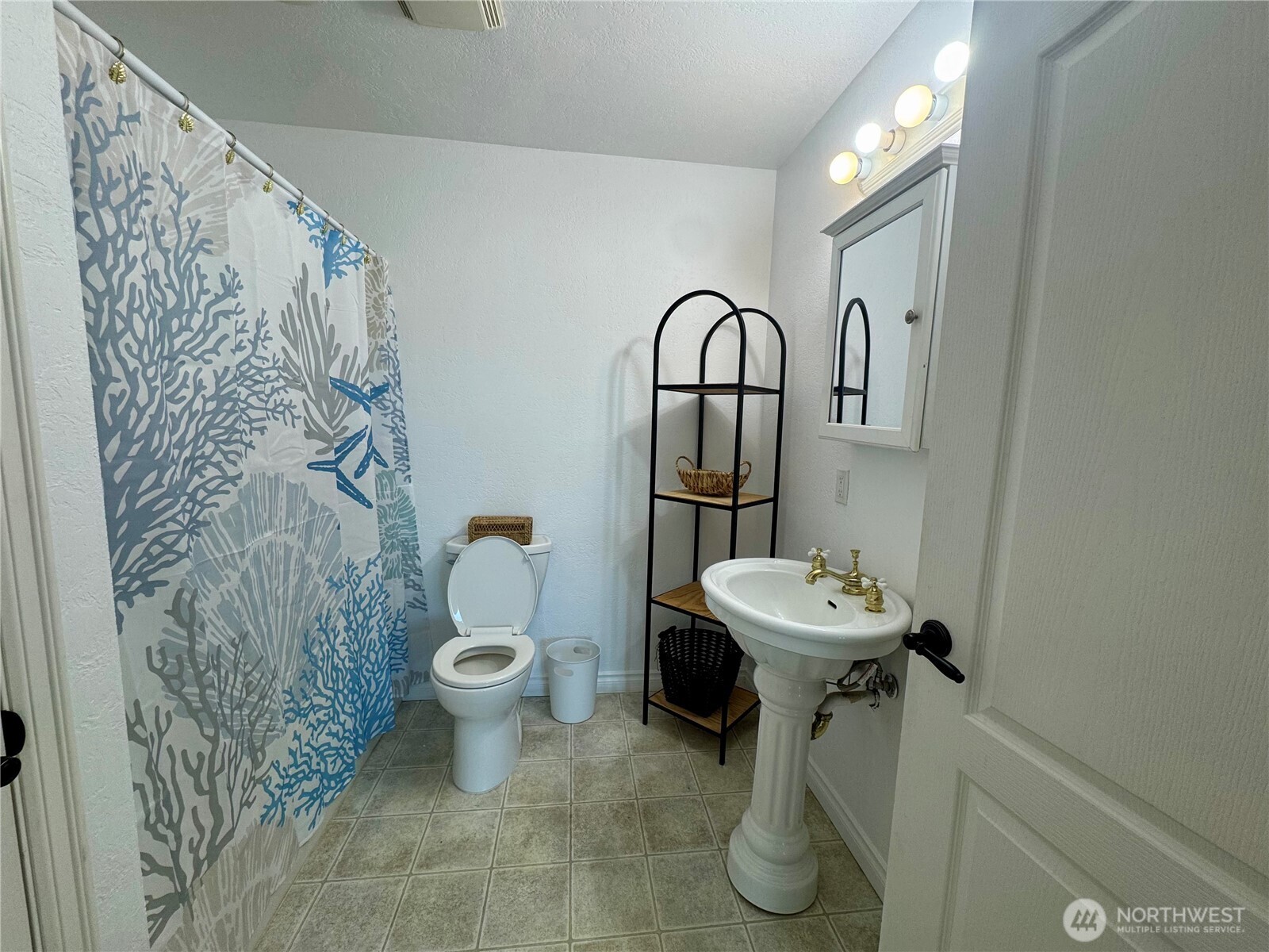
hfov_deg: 102.1
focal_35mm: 14
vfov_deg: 85.7
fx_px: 513
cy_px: 476
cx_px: 634
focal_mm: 2.22
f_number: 2.2
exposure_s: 1/120
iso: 80
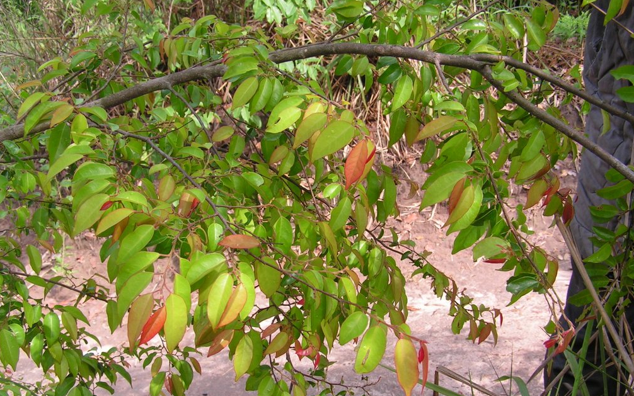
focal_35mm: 41
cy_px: 198
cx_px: 321
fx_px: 708
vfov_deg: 31.3
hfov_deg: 48.2
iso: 50
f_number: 4.5
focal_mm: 6.3
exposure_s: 1/125
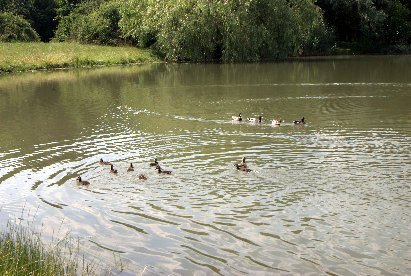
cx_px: 206
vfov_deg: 23.9
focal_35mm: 57
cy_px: 138
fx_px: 652
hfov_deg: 35.0
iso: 100
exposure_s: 1/200
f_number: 7.1
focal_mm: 38
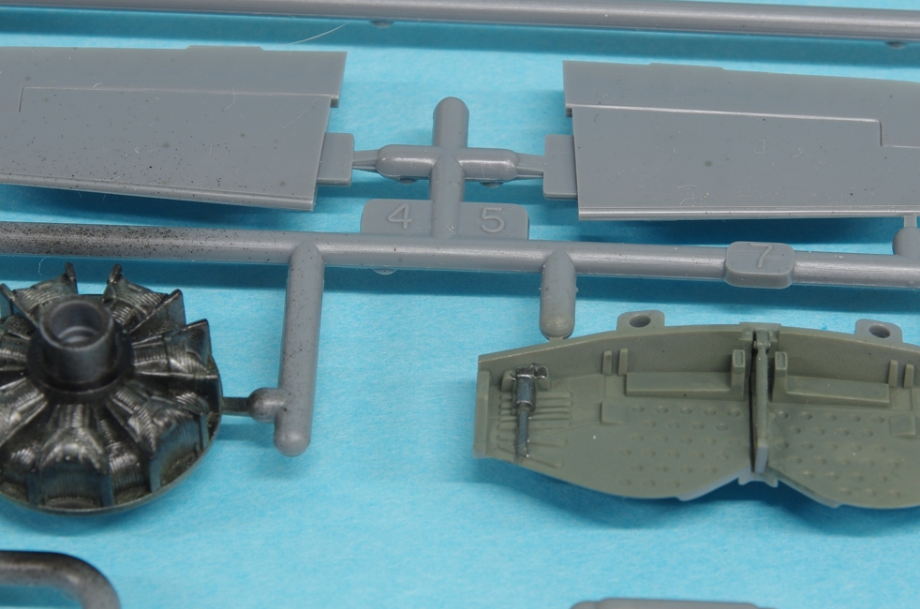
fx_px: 5278
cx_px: 509
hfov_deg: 10.0
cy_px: 394
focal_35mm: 207
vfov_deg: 6.6
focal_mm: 85
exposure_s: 1/1.67
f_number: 13
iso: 100
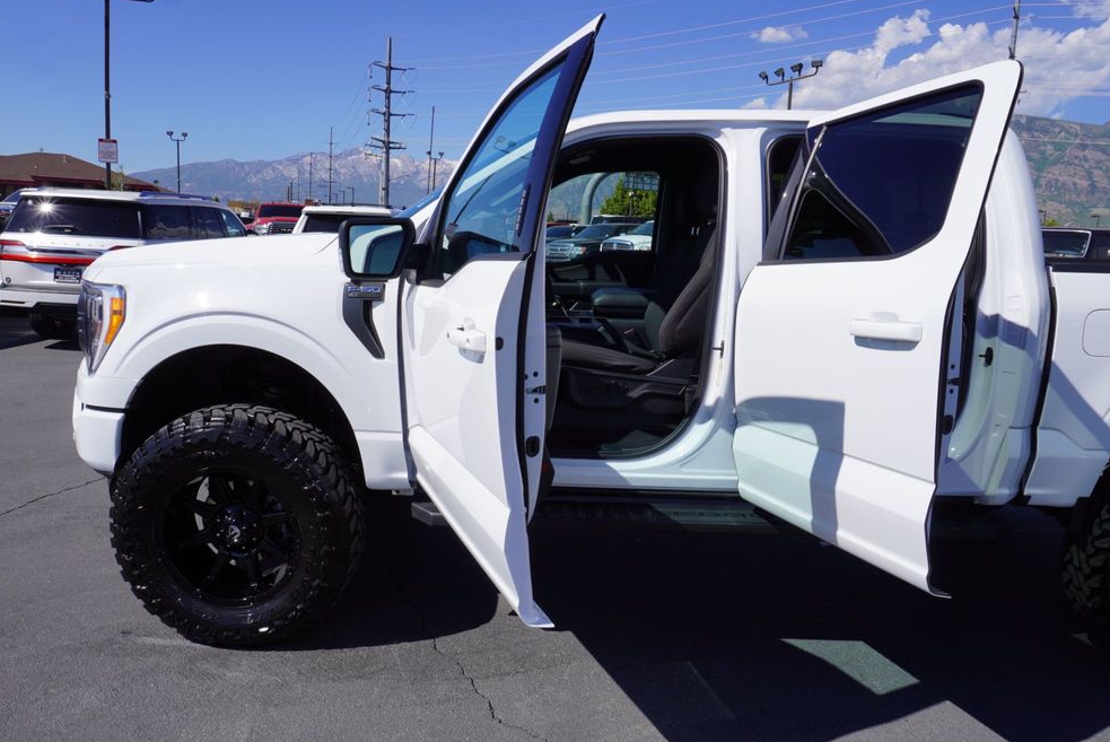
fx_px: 771
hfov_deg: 71.4
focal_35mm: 25
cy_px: 374
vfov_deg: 51.4
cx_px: 535
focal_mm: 16
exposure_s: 1/200
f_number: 10
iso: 100
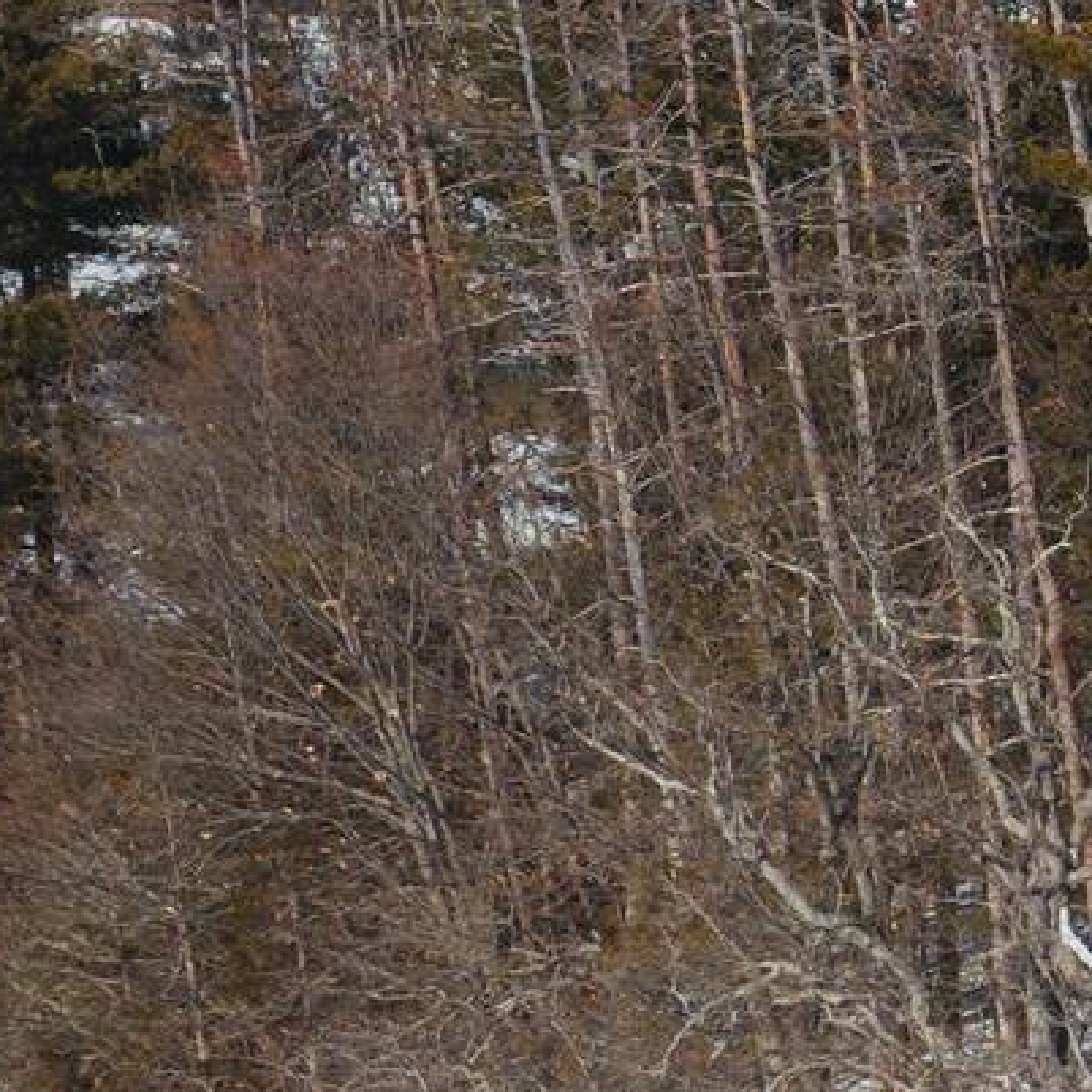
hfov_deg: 7.5
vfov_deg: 9.6
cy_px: 1035
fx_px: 6496
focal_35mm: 182
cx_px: 4050
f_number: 2.8
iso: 250
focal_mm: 14.4
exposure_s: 1/5000
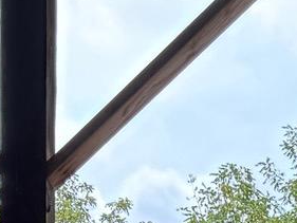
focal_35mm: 175
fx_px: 1502
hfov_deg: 10.6
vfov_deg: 7.4
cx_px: 549
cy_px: 686
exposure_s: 1/943
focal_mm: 6.76
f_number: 1.78
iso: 80
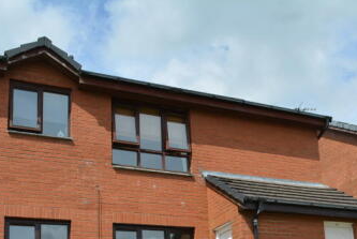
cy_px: 233
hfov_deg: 37.0
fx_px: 526
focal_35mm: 53
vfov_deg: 24.5
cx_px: 240
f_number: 9
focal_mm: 18
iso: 100
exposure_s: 1/320
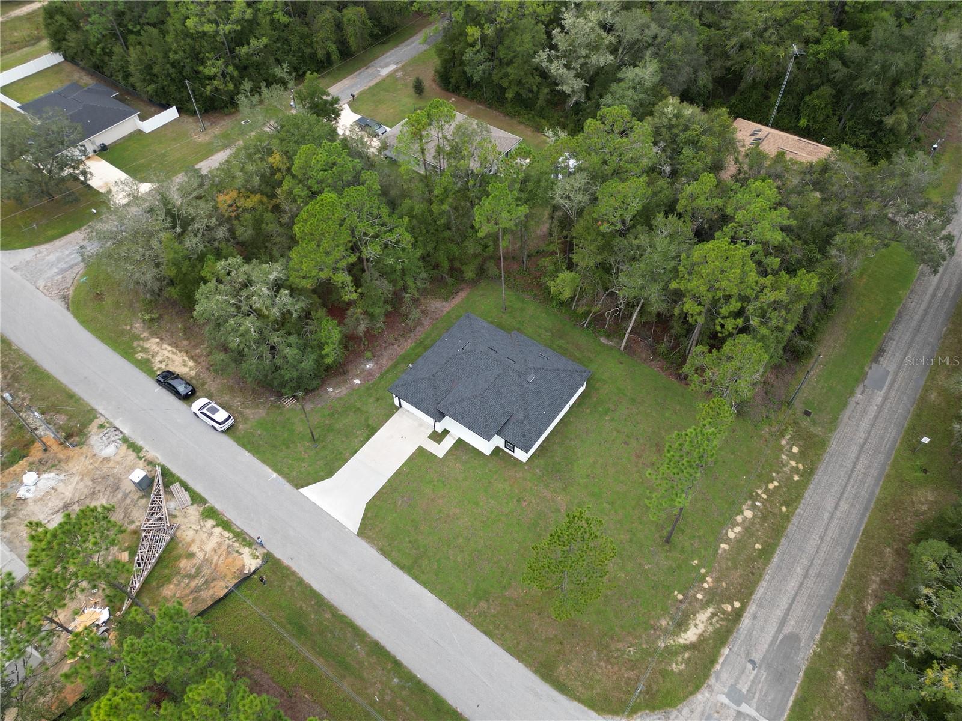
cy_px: 360
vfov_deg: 56.8
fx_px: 667
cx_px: 481
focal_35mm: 24
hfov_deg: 71.6
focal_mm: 6.72
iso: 110
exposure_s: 1/400
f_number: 1.7
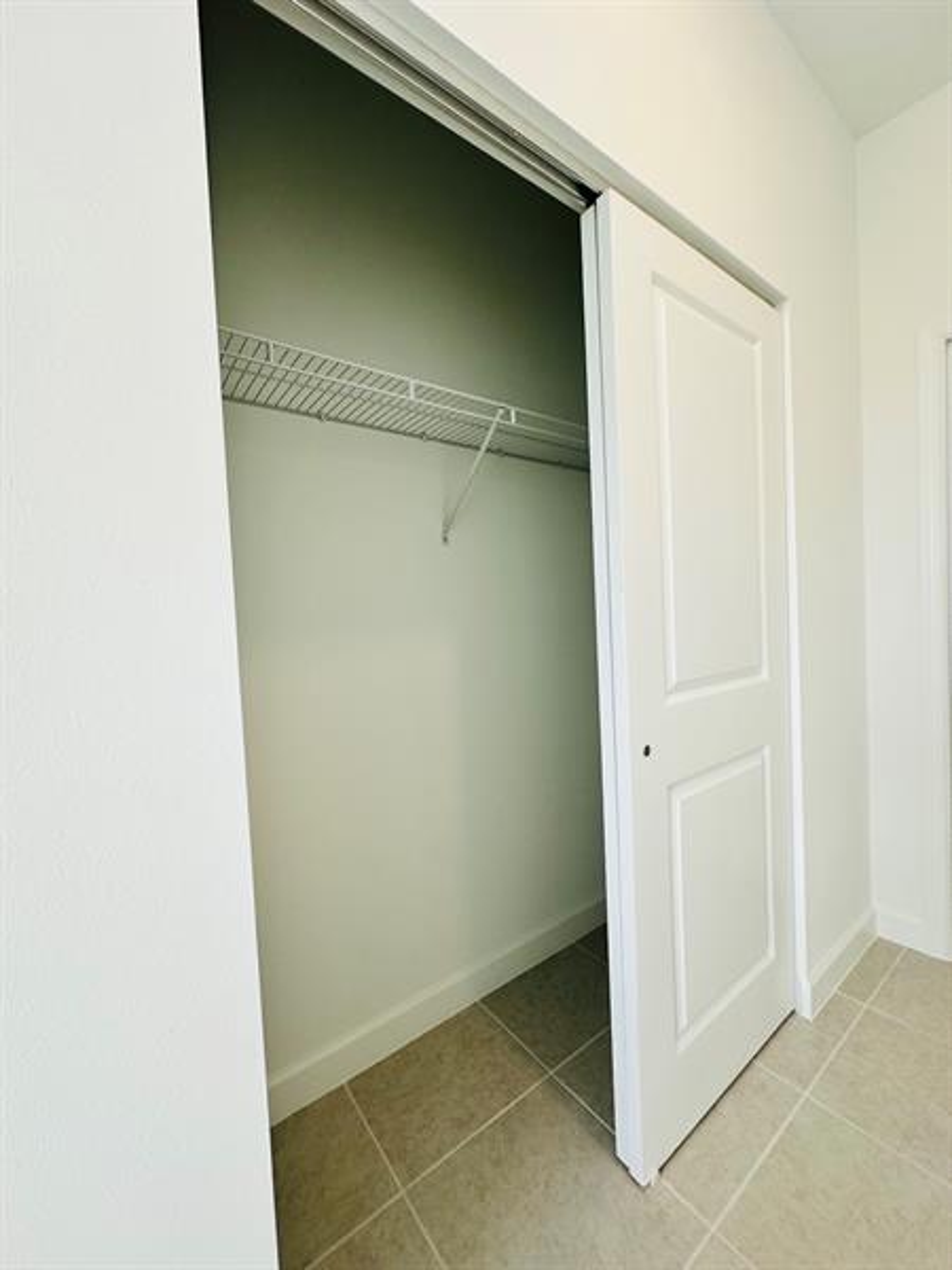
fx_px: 513
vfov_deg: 102.1
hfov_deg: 85.7
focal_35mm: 14
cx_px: 476
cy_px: 635
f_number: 2.2
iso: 80
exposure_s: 1/120
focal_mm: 2.22
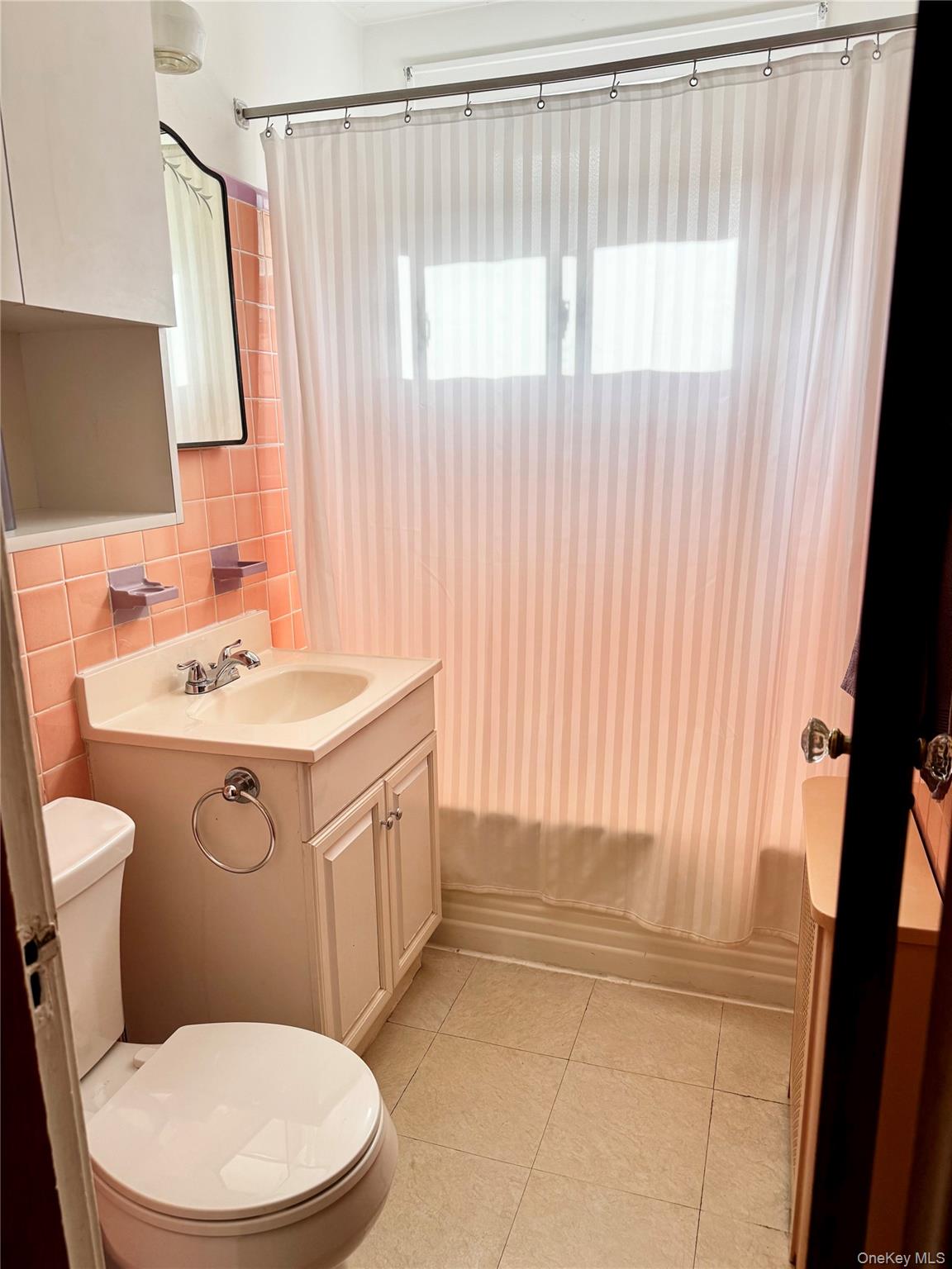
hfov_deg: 56.8
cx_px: 476
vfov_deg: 71.6
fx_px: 880
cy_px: 634
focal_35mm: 24
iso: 100
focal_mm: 6.76
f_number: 1.78
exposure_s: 1/133
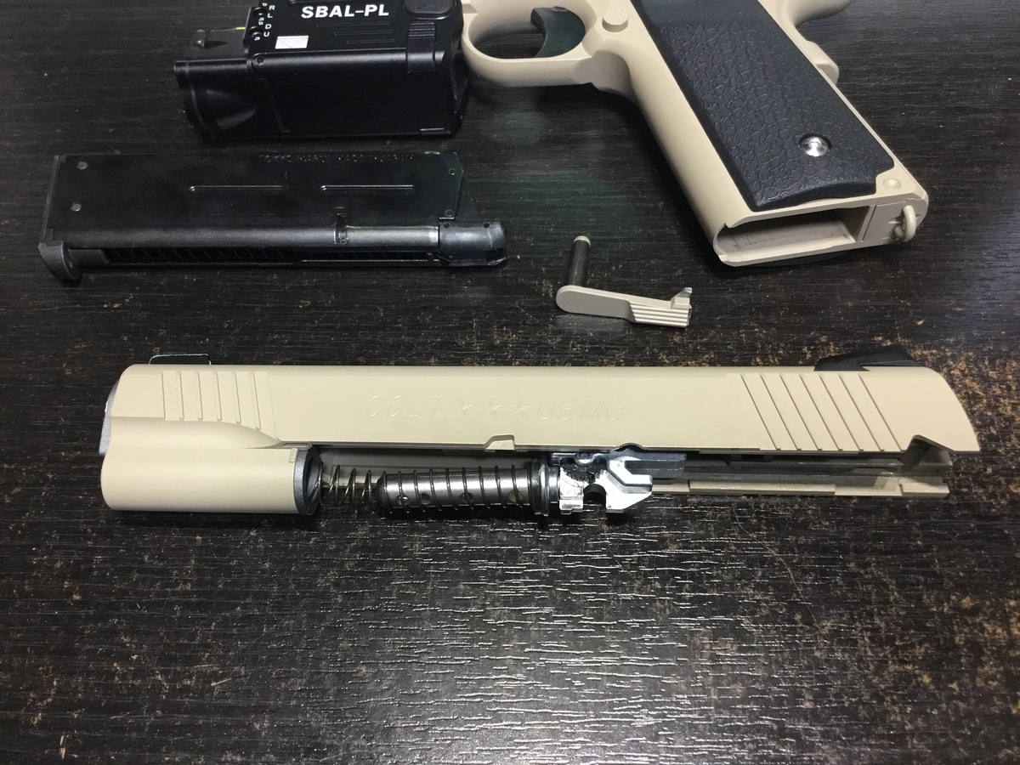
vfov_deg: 45.4
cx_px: 510
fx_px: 913
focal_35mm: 31
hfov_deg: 58.4
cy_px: 382
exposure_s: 1/30
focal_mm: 3.3
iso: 125
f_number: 2.4
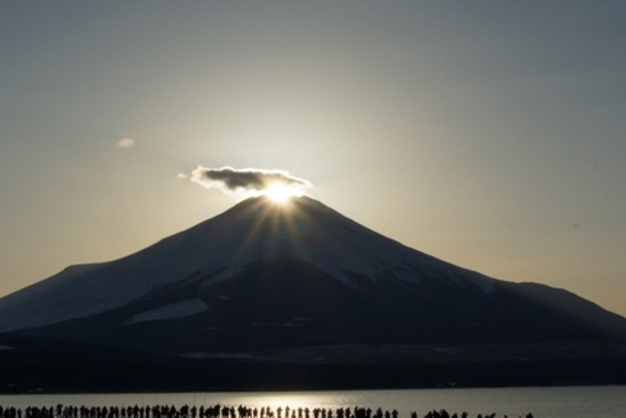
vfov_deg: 20.3
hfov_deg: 30.1
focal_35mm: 67
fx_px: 1165
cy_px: 219
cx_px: 284
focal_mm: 24
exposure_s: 1/500
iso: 200
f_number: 22
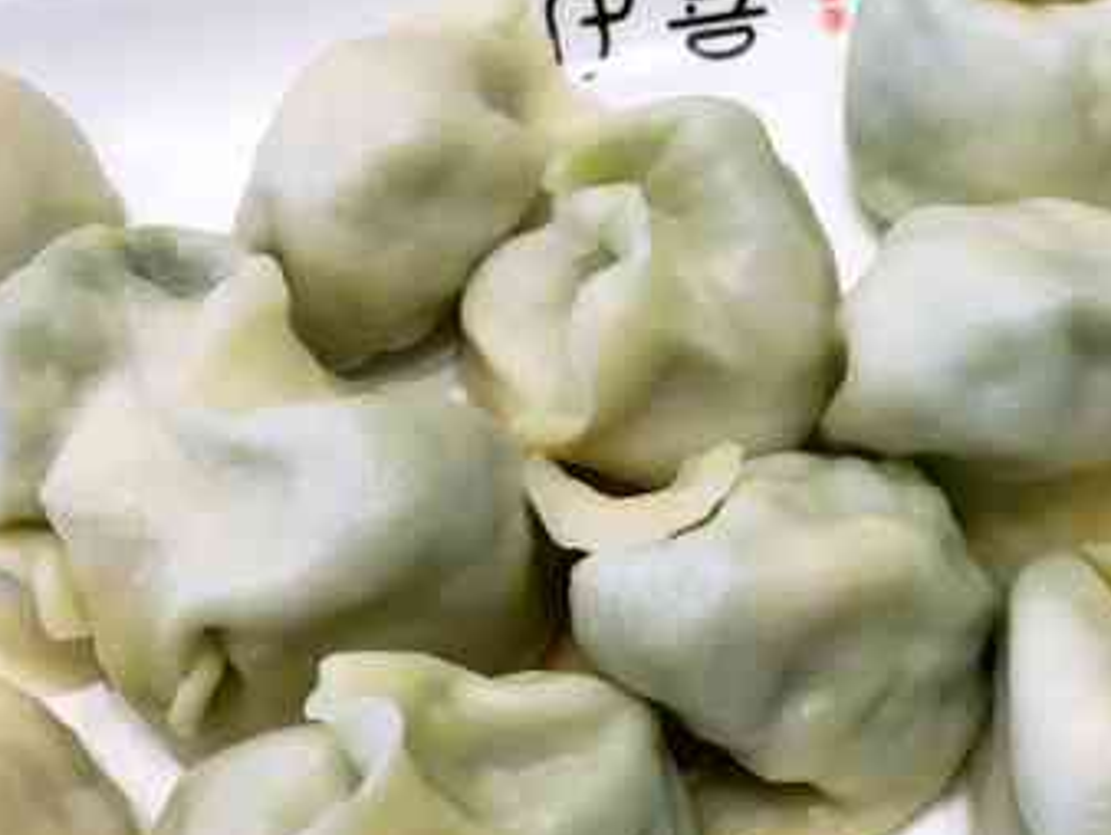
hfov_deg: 31.7
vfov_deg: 24.4
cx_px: 802
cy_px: 482
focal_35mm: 60
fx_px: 1927
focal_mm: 4.15
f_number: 2.2
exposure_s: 1/33
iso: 25
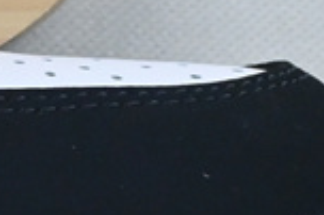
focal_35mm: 385
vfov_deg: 3.6
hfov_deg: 5.1
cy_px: -11
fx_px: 3461
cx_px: -627
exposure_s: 1/160
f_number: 10
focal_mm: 32.5
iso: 1000
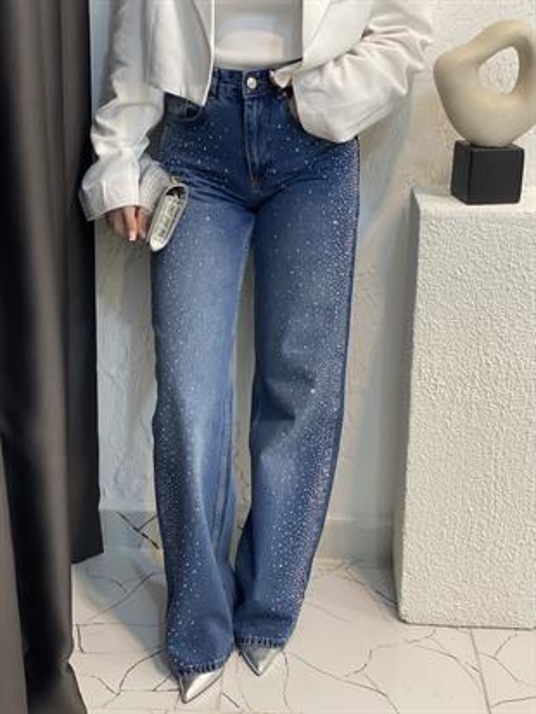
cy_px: 357
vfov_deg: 36.8
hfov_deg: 28.0
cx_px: 268
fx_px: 1073
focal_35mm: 52
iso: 160
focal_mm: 6
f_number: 2
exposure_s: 1/100
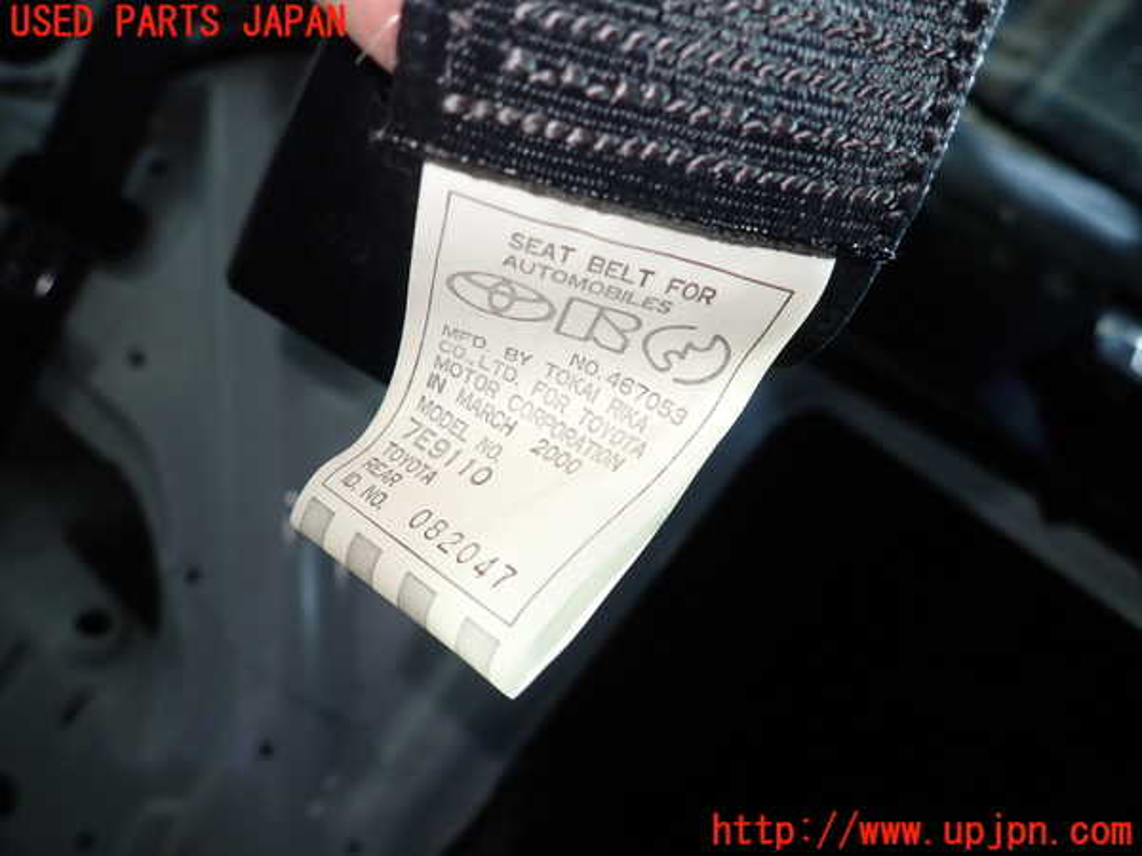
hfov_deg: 69.4
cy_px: 428
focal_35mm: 25
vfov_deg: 54.9
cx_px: 571
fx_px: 825
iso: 100
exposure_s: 1/60
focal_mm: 4.5
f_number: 2
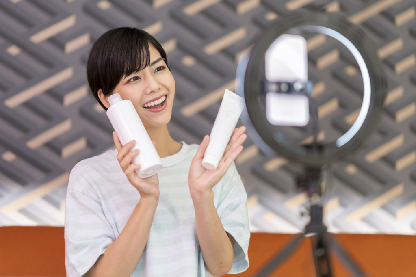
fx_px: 982
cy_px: 138
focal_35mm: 85
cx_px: 208
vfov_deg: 16.1
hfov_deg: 23.9
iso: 800
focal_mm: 85
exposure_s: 1/160
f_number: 1.4
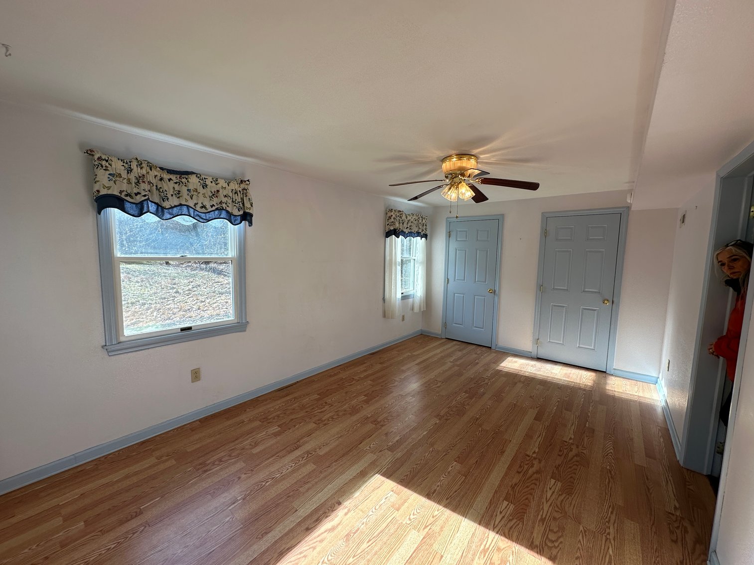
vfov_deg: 85.7
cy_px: 282
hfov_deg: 102.1
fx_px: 305
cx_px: 377
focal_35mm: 14
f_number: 2.2
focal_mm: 2.22
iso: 40
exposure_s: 1/191
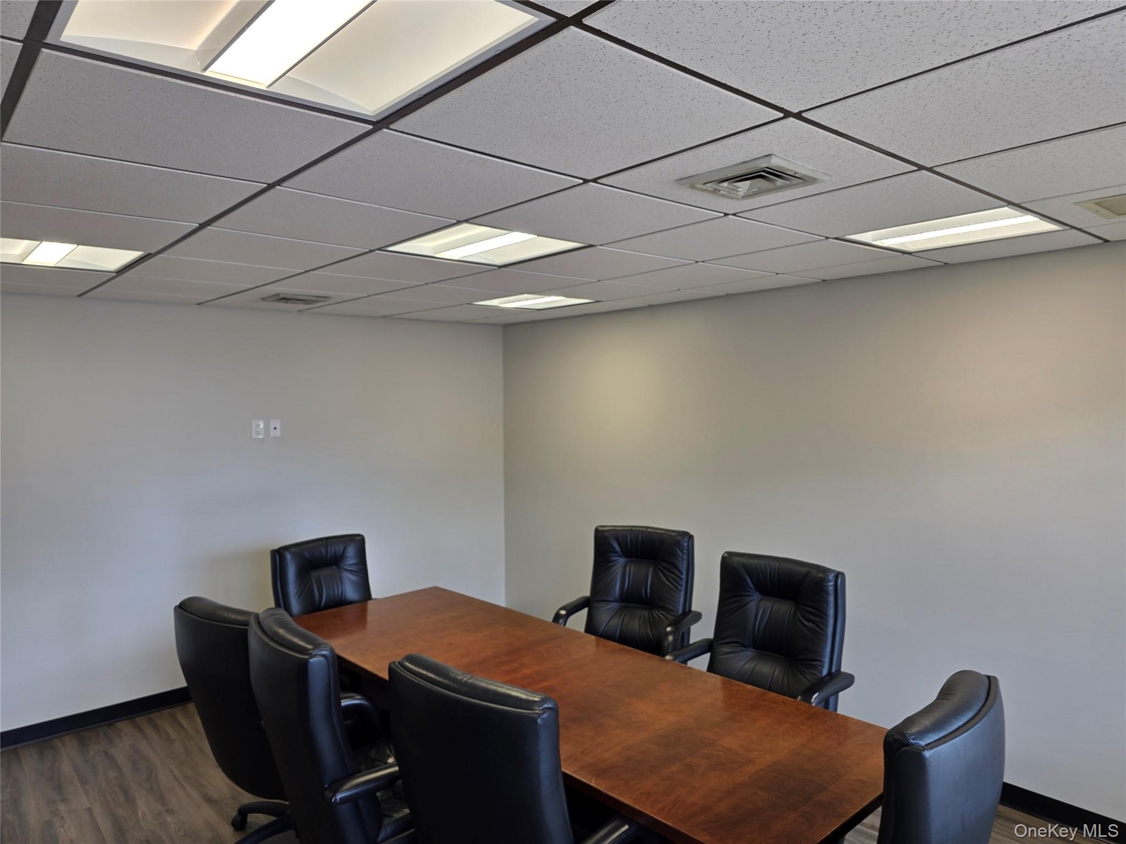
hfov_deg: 73.9
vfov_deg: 58.9
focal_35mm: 23
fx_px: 748
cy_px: 422
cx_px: 563
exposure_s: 1/120
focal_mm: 6.3
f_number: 1.7
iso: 32
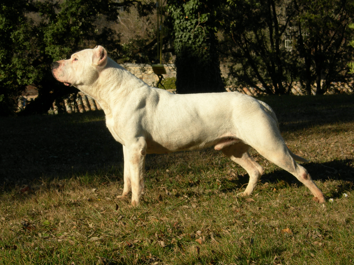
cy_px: 132
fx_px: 941
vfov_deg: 16.1
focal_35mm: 92
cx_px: 177
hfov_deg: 21.3
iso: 50
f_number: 7.3
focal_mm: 19.1
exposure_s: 1/273
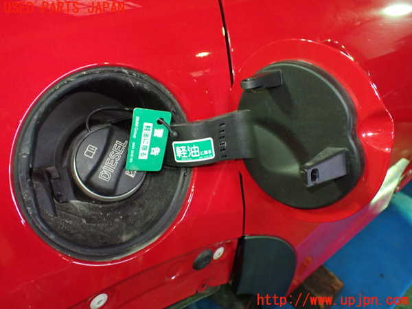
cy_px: 154
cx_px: 206
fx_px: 357
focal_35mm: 30
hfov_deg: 60.0
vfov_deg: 46.8
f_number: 2.3
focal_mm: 5.4
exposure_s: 1/40
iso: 800
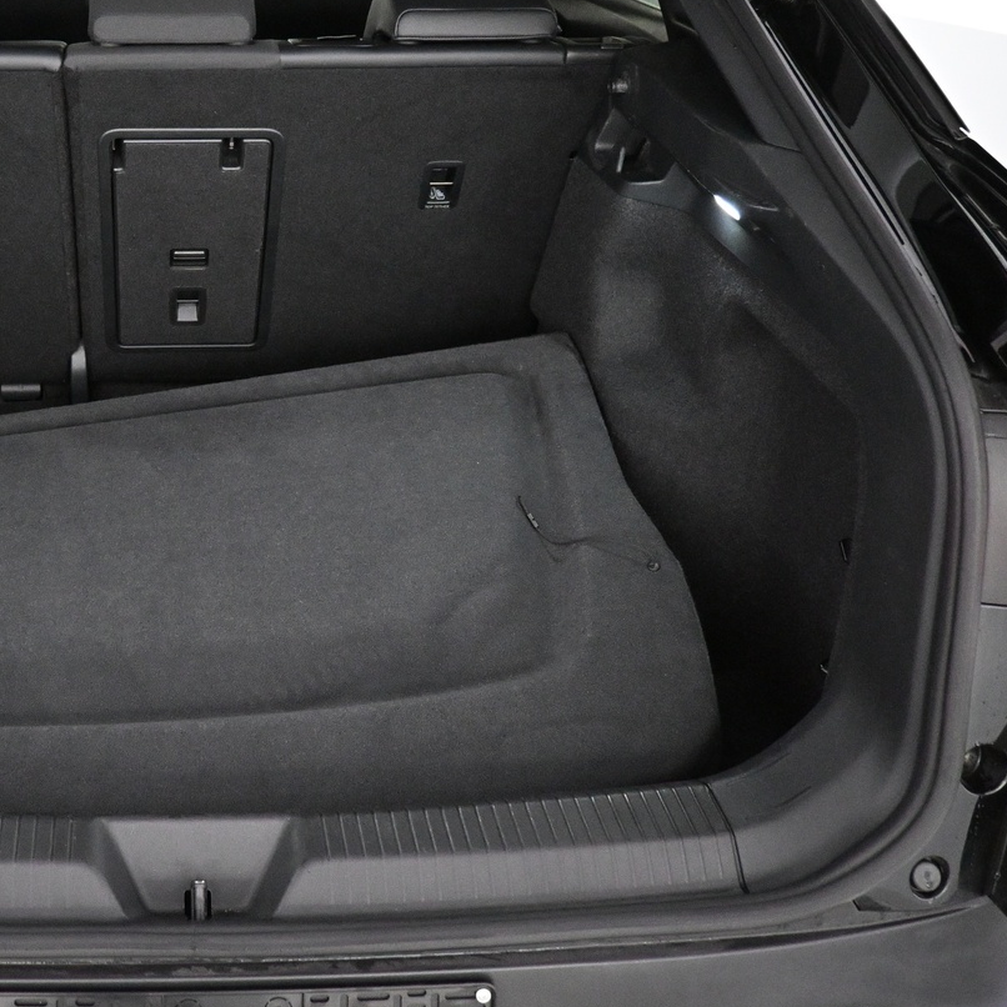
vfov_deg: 40.4
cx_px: 172
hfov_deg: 39.0
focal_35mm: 41
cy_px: 339
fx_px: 1349
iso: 4000
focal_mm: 16
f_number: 3.5
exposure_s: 1/60
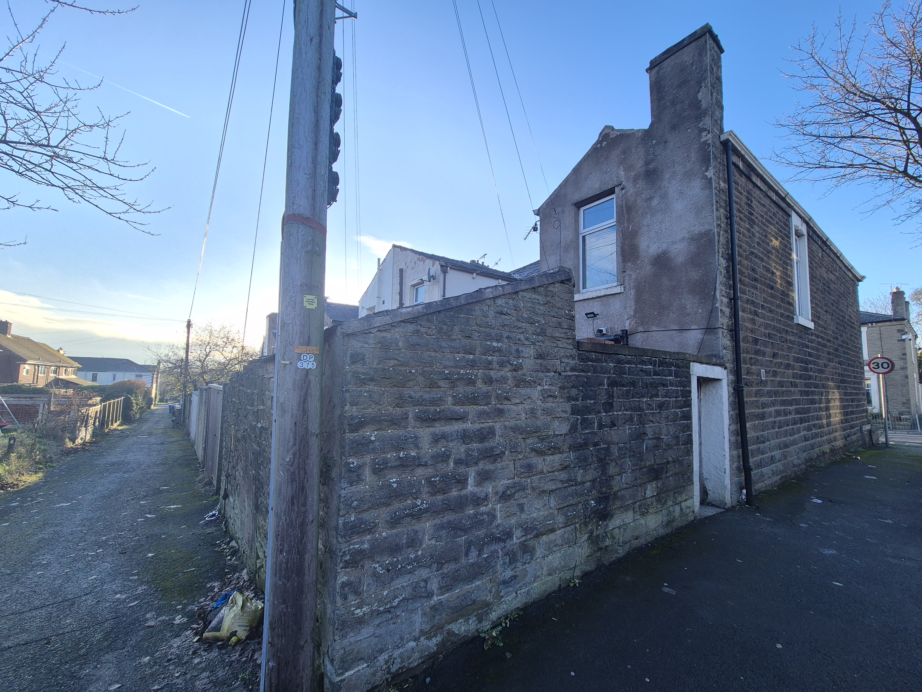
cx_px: 461
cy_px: 346
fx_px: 346
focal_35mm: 13
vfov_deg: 89.9
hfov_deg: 106.2
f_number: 2.2
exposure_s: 1/331
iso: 50
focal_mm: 2.2
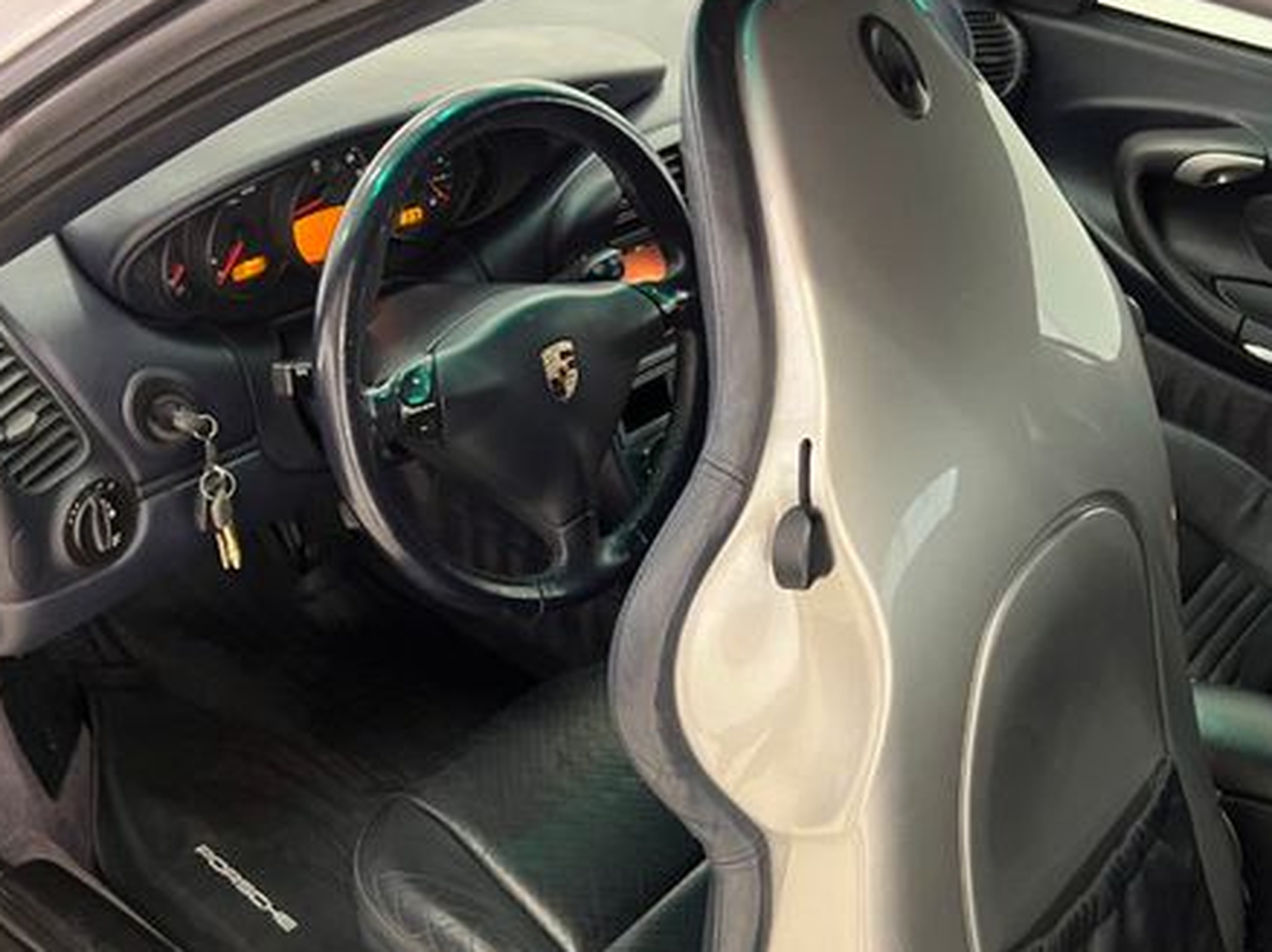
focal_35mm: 38
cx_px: 775
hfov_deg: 48.6
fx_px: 1396
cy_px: 636
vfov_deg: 37.3
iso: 500
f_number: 1.5
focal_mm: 5.7
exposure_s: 1/40
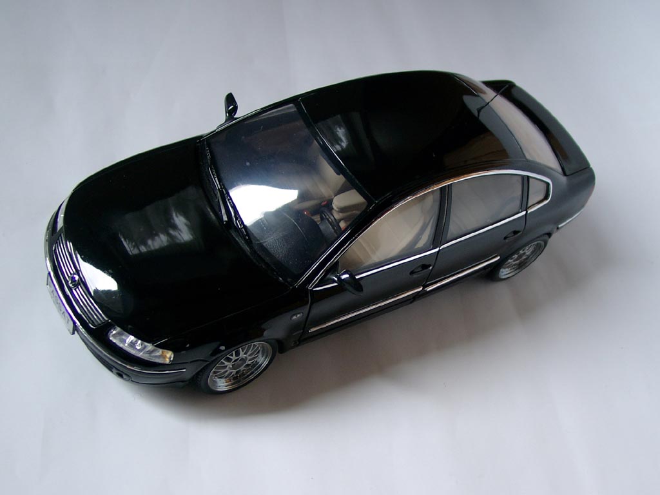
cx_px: 330
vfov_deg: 41.8
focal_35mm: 34
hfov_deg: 54.0
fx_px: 648
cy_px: 248
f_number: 2
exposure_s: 1/32
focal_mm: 7.13
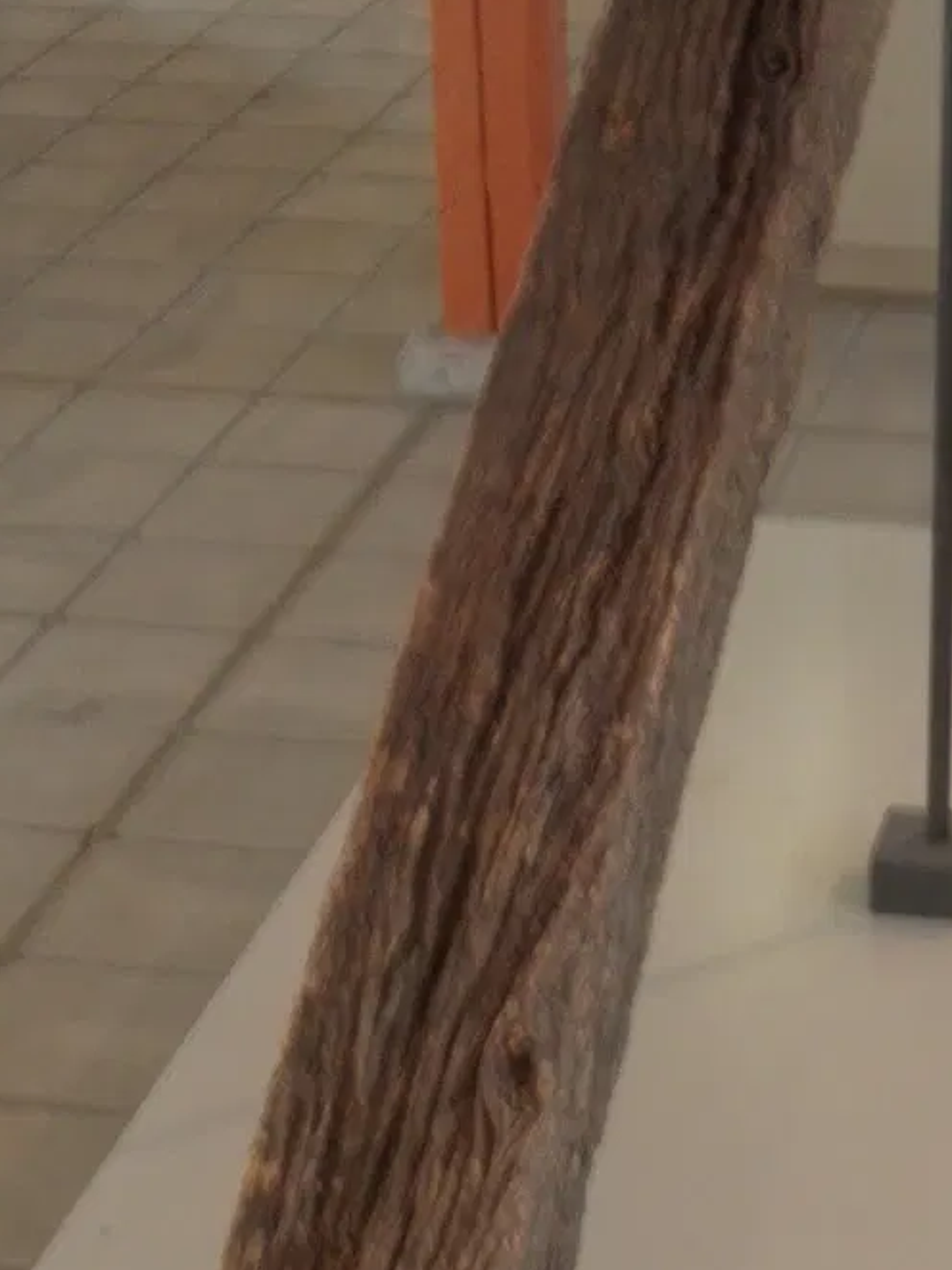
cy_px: 959
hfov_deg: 16.0
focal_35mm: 92
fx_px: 3372
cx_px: 668
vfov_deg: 21.1
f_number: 3.5
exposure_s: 1/10
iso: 200
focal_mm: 6.7
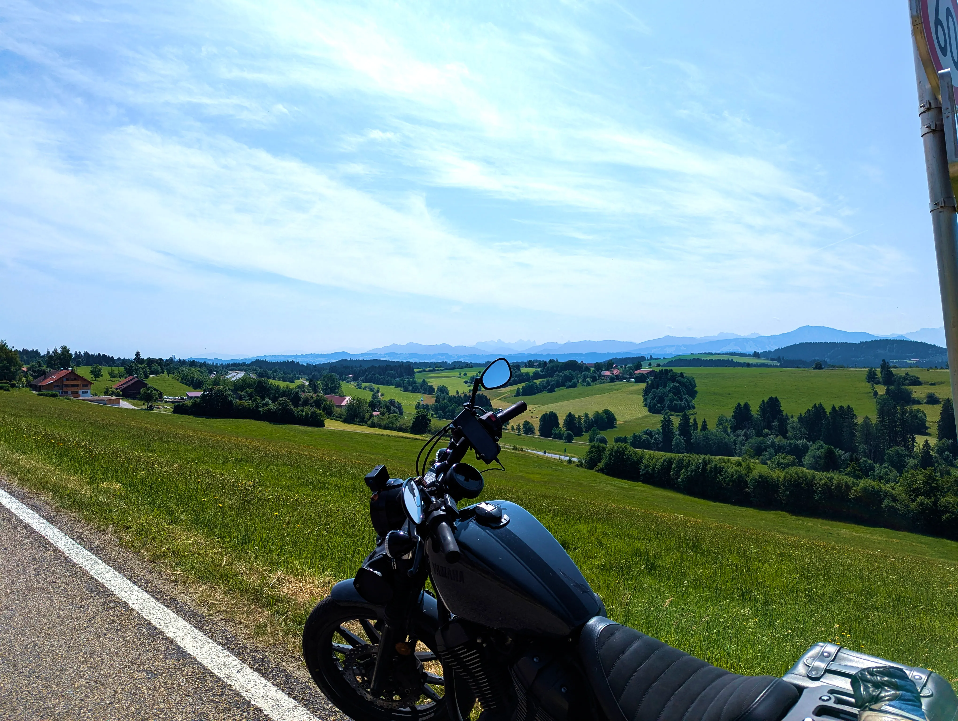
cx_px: 479
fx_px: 665
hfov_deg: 71.5
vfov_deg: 56.9
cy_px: 360
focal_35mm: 24
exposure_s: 1/4348
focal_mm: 6.81
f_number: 1.85
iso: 53
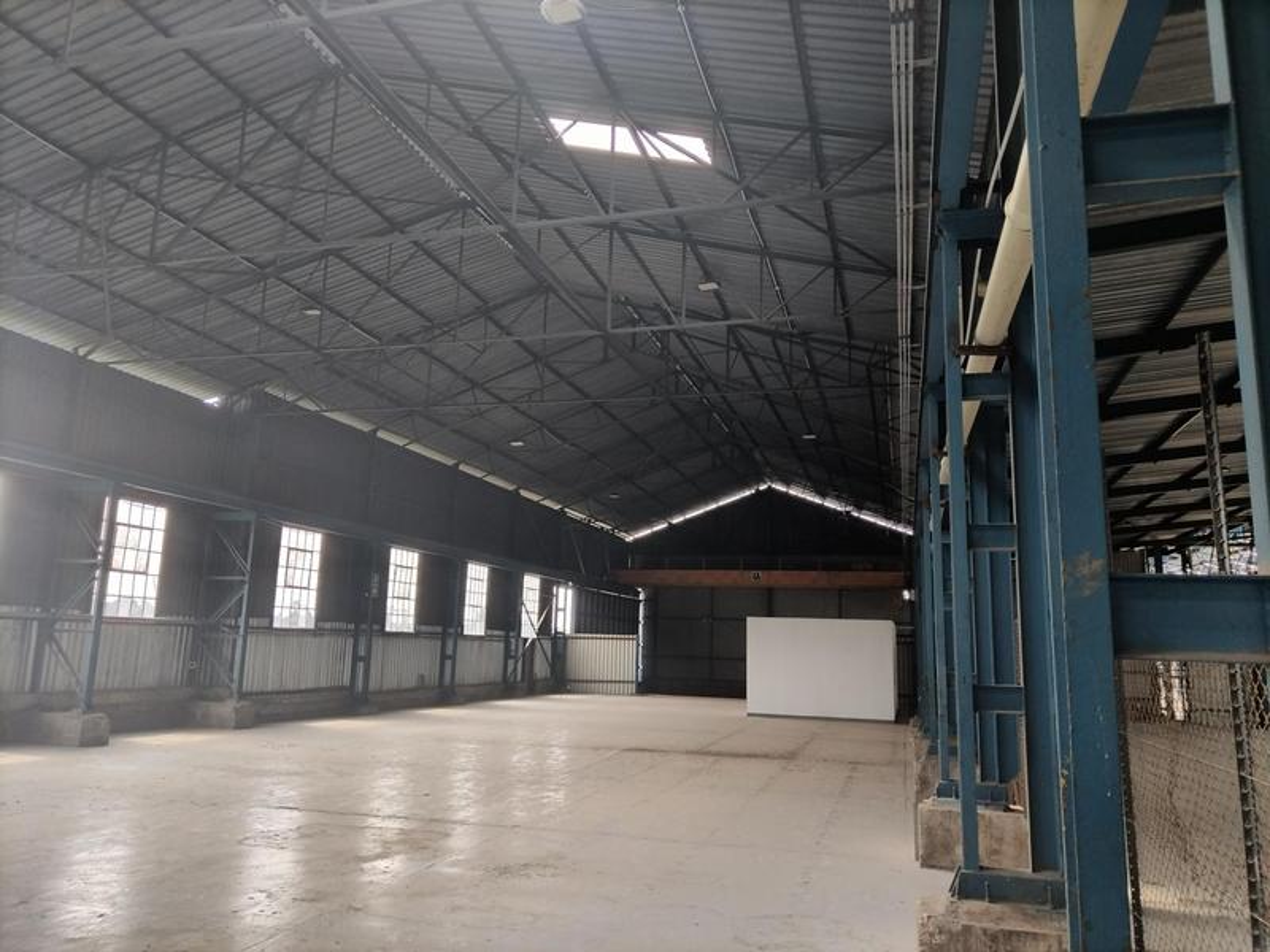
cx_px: 635
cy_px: 476
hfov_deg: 67.3
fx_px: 954
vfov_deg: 53.1
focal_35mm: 26
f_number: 1.8
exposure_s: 1/100
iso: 750
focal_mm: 4.7
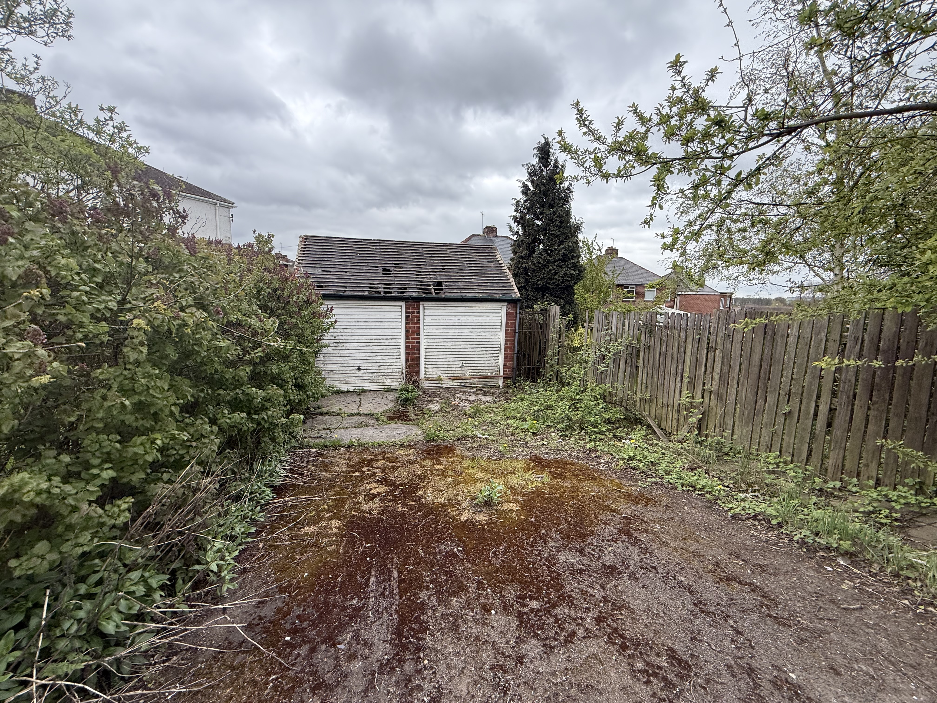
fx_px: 379
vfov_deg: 85.7
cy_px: 352
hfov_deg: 102.1
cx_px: 468
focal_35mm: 14
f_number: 2.2
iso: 64
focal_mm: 2.22
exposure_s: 1/479
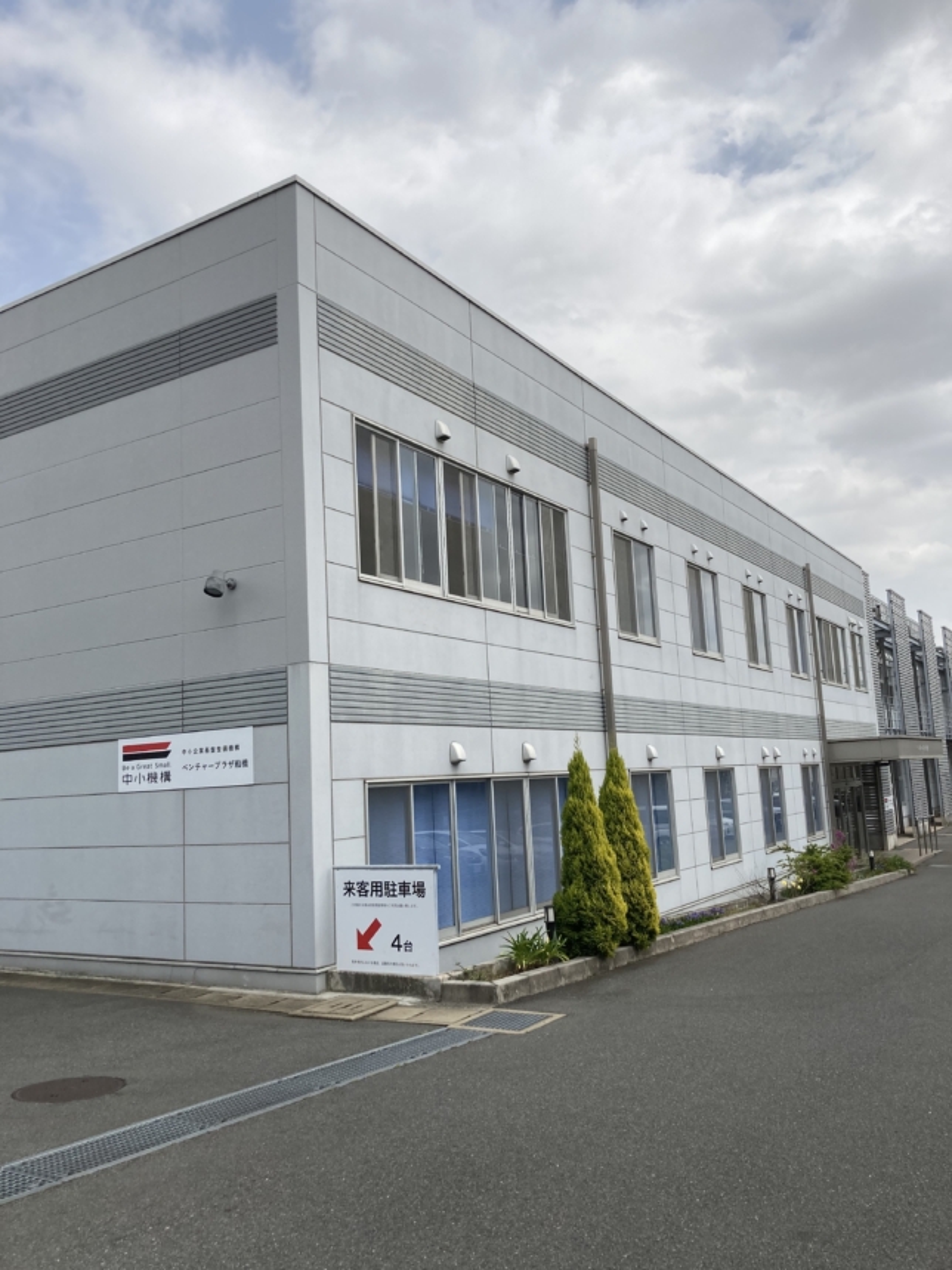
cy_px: 635
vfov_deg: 63.5
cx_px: 476
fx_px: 1027
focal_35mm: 28
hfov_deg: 49.7
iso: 20
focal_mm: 3.99
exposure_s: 1/3205
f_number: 1.8
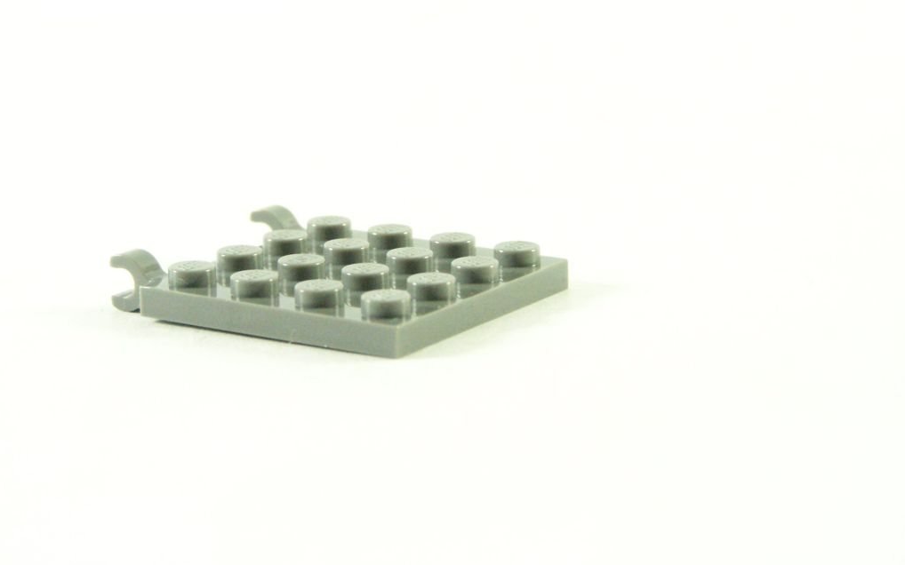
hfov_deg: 18.6
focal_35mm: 112
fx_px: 2762
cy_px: 227
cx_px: 453
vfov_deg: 11.7
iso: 400
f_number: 3.6
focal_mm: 17.5
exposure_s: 1/60
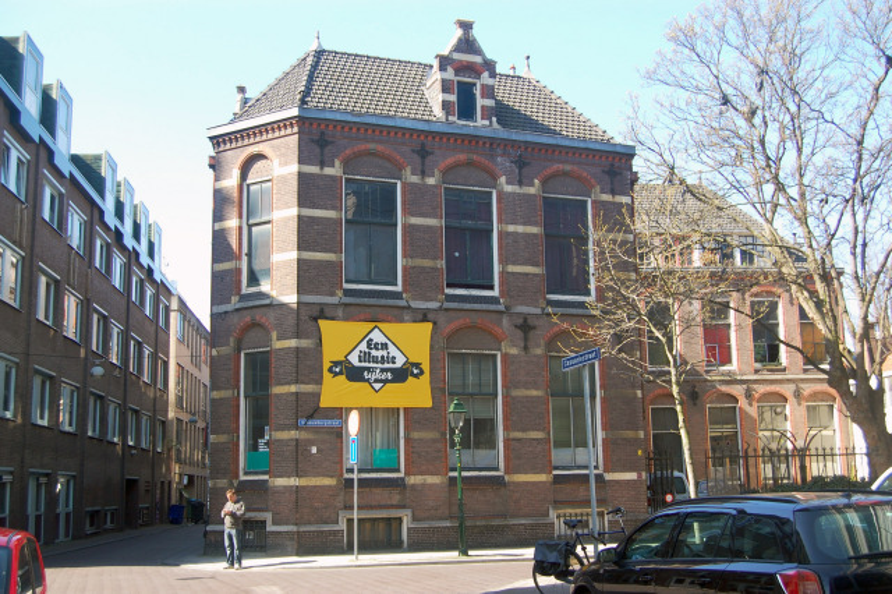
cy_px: 297
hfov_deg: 46.4
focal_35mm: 42
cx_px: 446
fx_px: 1040
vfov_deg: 31.9
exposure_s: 1/160
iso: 200
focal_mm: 28
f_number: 6.3
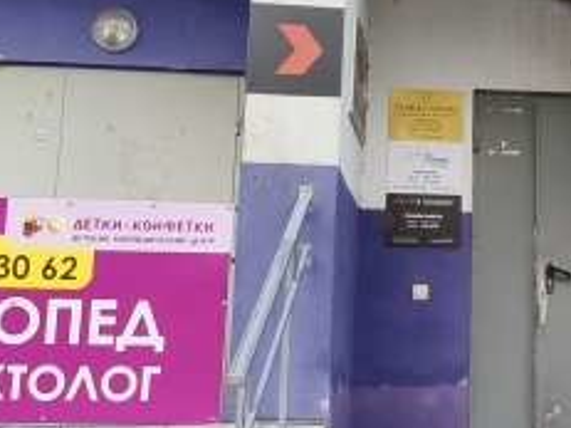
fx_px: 1072
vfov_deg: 22.6
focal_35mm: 65
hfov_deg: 27.7
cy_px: 193
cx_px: 601
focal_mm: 1.91
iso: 50
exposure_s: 1/110
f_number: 2.2
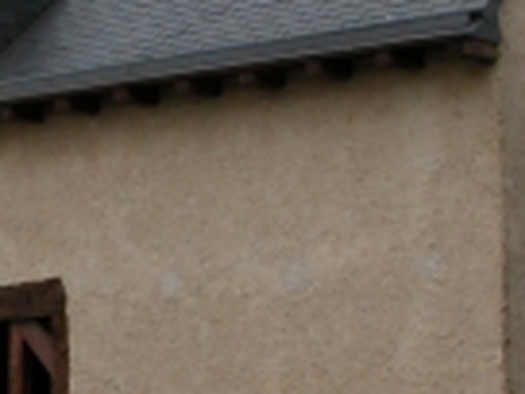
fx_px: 2669
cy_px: 332
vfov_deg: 8.4
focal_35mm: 176
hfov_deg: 10.7
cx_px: -336
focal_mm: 8.9
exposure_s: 1/320
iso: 100
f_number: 6.3
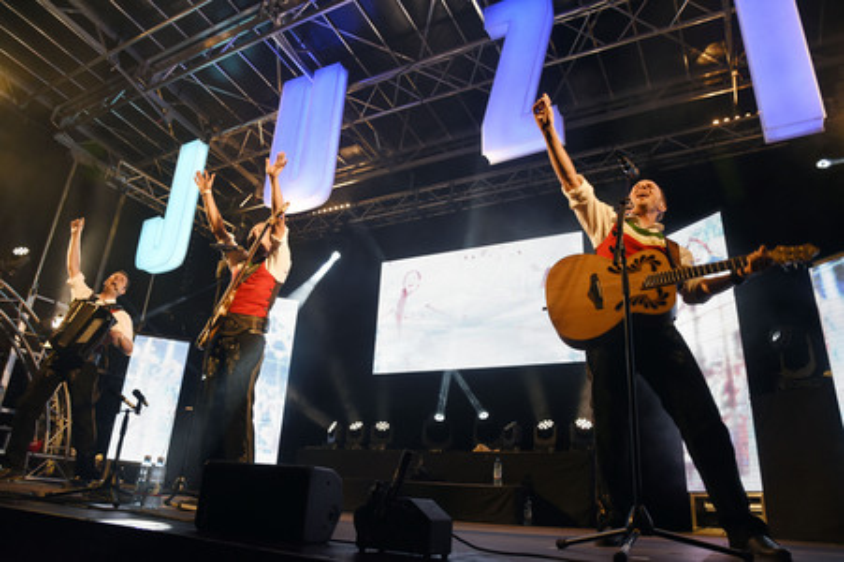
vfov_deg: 53.1
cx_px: 422
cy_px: 281
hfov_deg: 73.8
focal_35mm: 24
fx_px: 562
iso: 1250
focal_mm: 24
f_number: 6.3
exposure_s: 1/80
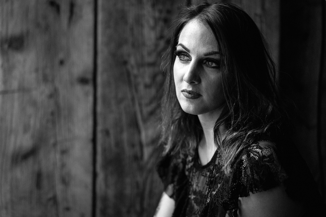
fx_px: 498
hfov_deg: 36.2
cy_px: 108
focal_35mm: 55
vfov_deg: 24.6
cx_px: 163
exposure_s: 1/160
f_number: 2
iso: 800
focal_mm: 55
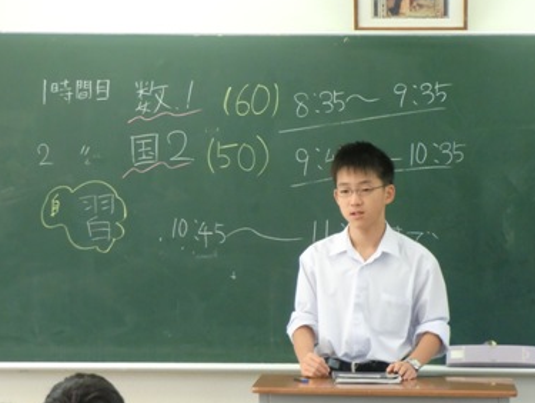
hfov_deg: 11.4
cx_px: 294
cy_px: 219
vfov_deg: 8.6
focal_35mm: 173
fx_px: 2676
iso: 400
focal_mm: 25.9
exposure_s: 1/40
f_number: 4.6
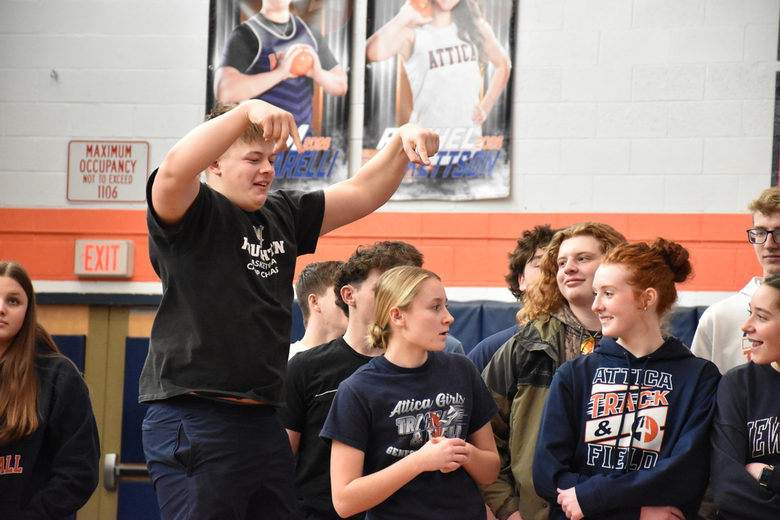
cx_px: 390
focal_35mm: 150
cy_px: 260
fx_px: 3250
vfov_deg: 9.2
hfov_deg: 13.7
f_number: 5.6
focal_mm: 100
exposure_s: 1/500
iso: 6400
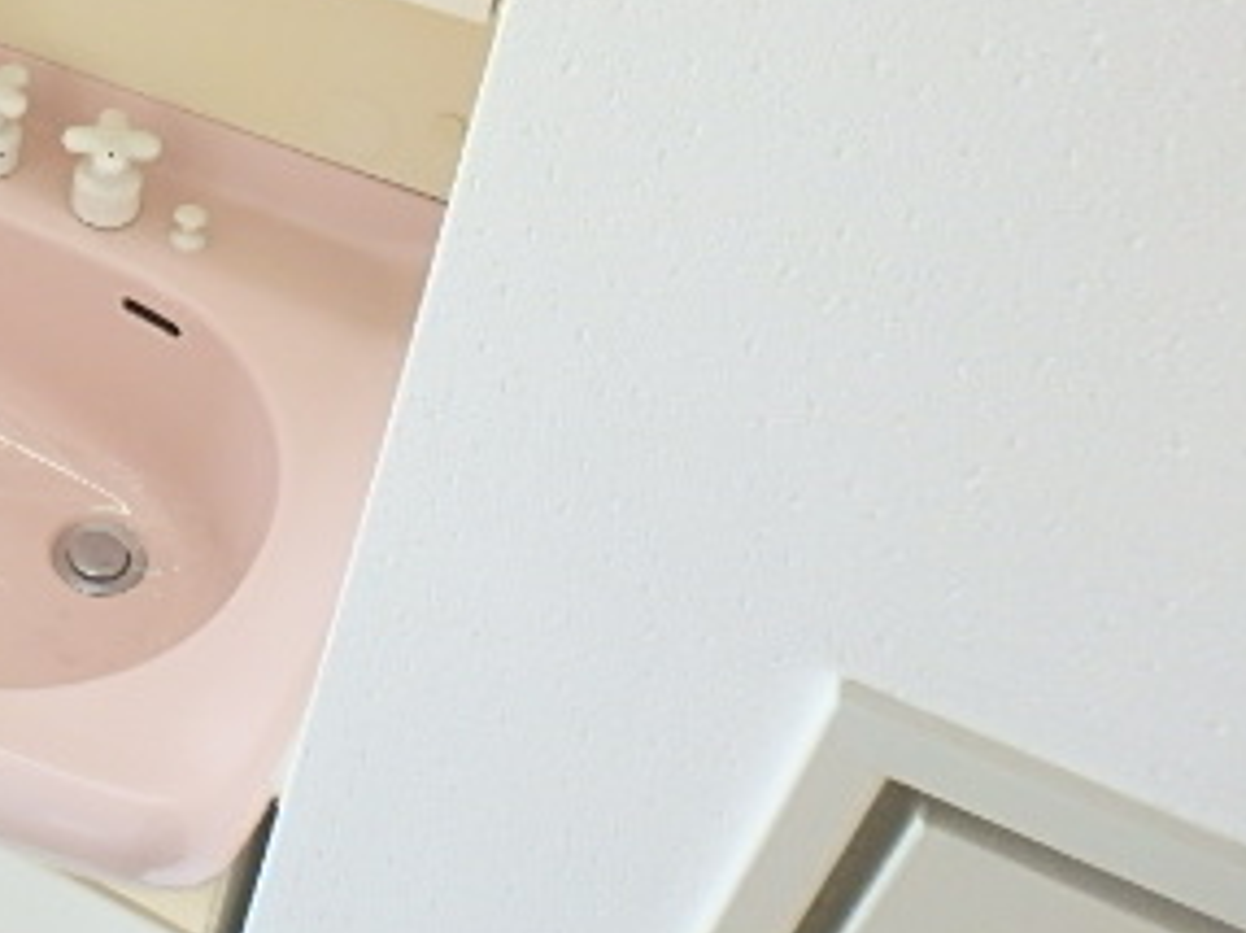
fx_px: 1690
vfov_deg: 29.5
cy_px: 78
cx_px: -100
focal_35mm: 47
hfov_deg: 35.1
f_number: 3.5
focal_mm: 3.7
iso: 250
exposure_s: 1/30
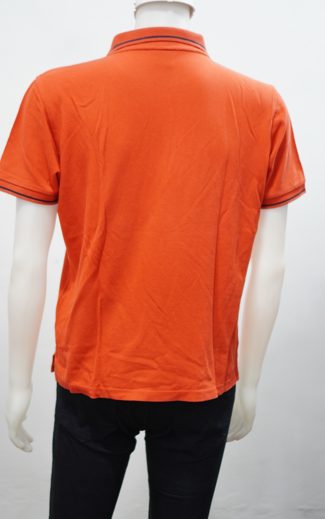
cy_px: 262
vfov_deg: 37.2
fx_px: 773
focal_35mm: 55
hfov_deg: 23.8
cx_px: 161
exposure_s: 1/125
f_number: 1.8
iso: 800
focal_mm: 35
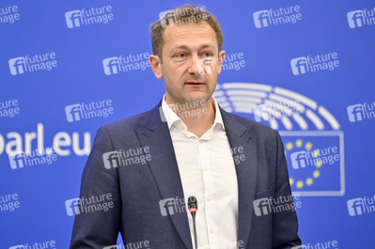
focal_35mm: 181
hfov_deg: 11.4
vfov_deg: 7.6
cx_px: 196
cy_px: 134
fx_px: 1883
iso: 2000
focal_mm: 160
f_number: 2.8
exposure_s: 1/320
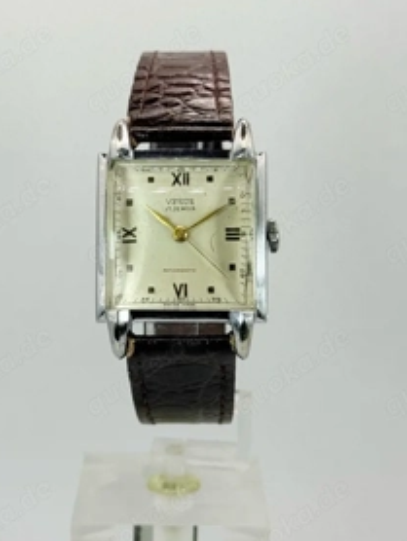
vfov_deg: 28.1
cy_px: 241
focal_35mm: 69
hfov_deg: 21.3
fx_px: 1080
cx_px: 185
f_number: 1.78
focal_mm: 6.76
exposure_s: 1/1000
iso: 80
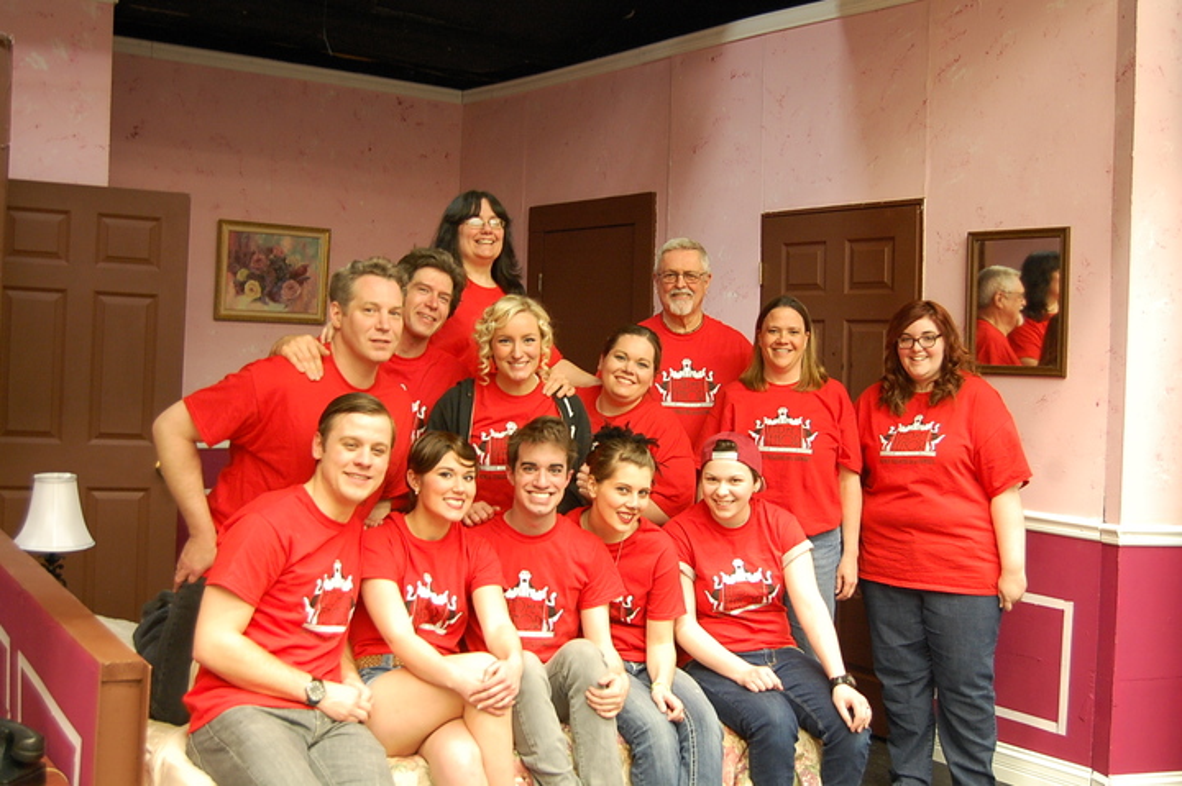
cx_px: 591
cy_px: 393
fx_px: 1280
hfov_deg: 49.6
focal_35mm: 39
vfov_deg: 34.2
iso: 800
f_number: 4.2
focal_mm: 26
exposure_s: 1/13
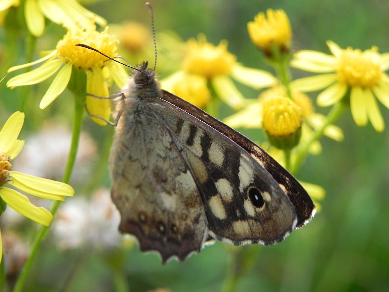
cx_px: 194
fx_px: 1068
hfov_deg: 20.7
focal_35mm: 95
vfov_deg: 15.6
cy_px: 146
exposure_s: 1/108
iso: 160
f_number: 4
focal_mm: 16.9
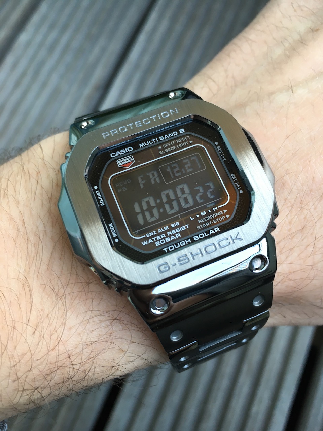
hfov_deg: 48.2
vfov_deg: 61.7
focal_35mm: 29
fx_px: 361
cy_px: 216
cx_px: 162
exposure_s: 1/33
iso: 64
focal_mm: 4.15
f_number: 2.2
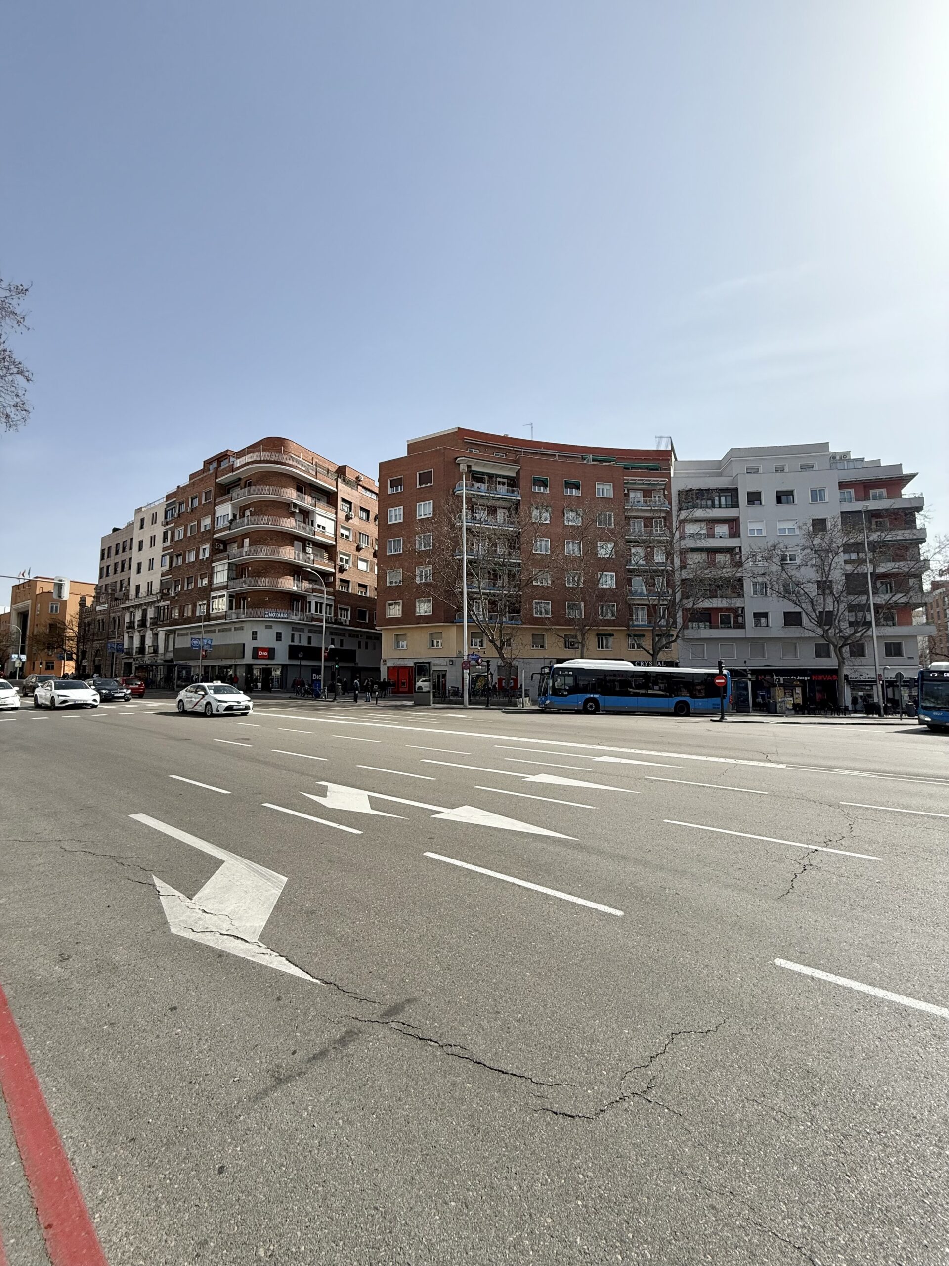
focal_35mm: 14
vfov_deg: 102.1
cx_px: 474
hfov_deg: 85.7
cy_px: 633
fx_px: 512
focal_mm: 2.22
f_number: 2.2
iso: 50
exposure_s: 1/1901
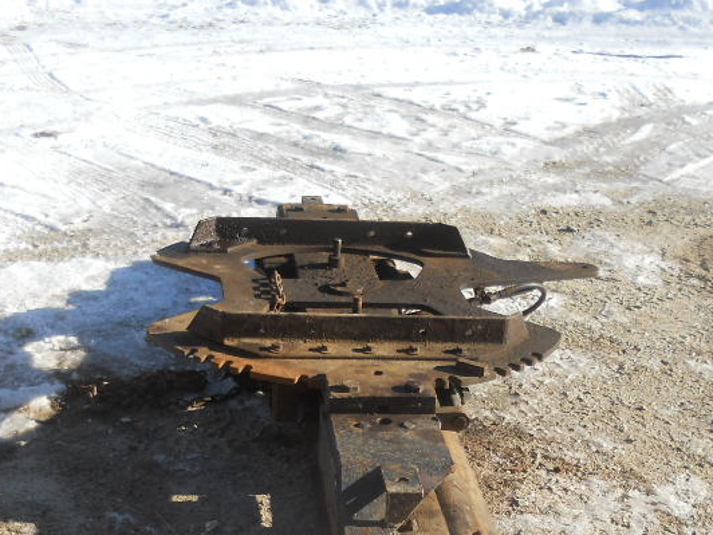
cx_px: 359
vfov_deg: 26.9
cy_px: 503
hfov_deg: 36.8
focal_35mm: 52
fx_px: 1071
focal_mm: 4.9
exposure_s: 1/500
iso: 80
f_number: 3.2
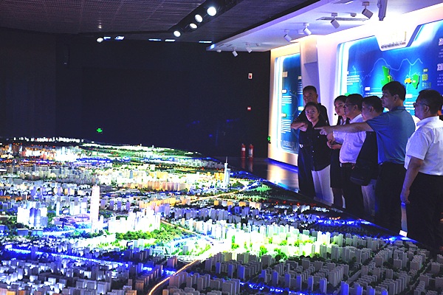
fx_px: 923
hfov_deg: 27.0
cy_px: 148
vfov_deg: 18.2
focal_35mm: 75
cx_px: 222
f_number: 5
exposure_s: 1/60
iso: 560
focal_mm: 50
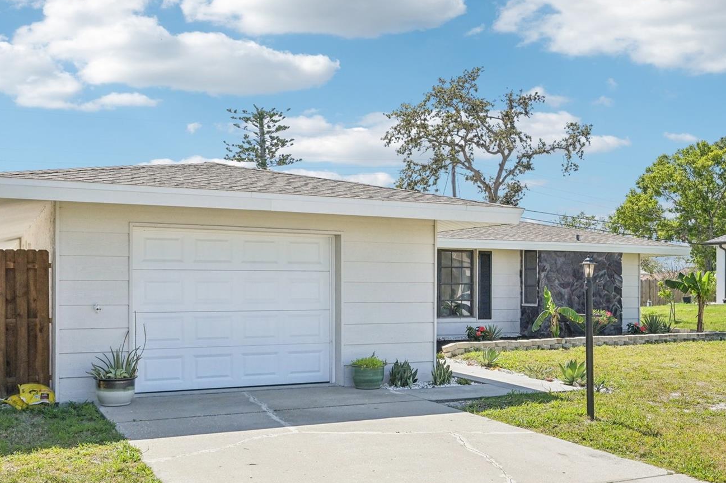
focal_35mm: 37
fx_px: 745
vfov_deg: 35.7
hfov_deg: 51.9
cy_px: 293
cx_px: 373
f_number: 8
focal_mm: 30
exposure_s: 1/1600
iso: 400
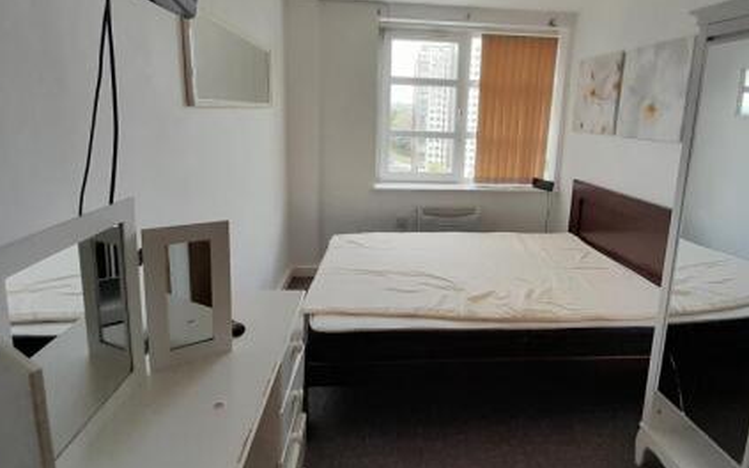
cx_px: 403
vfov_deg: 61.5
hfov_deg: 87.9
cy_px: 182
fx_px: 388
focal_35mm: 19
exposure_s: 1/100
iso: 64
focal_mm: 1.13
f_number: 2.2
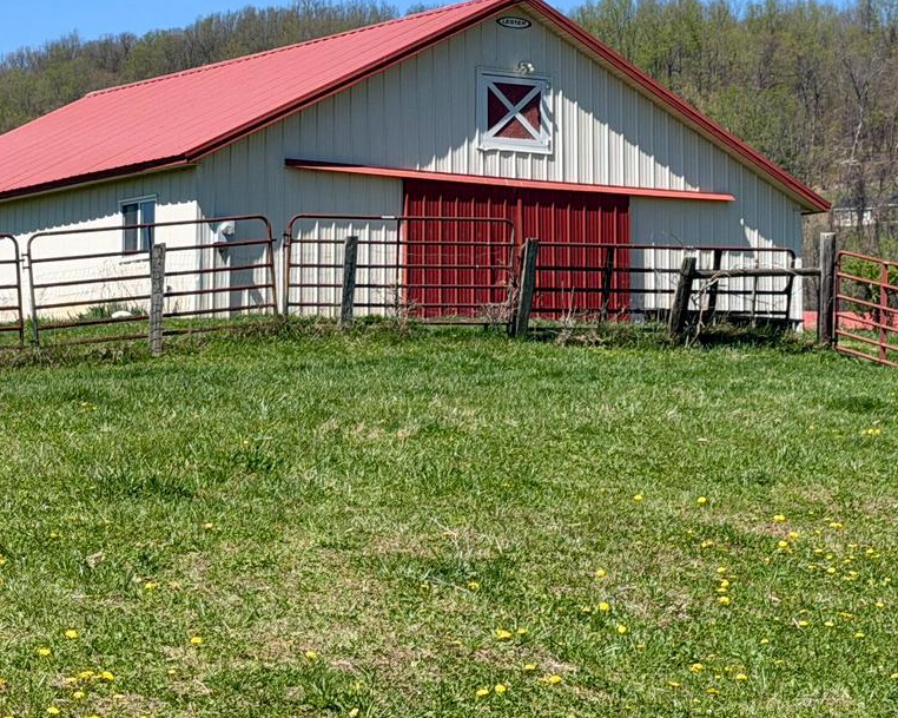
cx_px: 437
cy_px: 98
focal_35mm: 126
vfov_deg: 12.2
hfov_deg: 15.3
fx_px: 3347
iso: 64
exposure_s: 1/4878
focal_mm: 6.76
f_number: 1.78
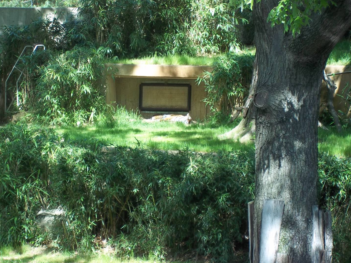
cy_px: 128
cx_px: 164
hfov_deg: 16.3
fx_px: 1227
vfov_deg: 12.2
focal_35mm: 121
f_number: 5.6
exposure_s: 1/60
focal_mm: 19.5
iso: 80
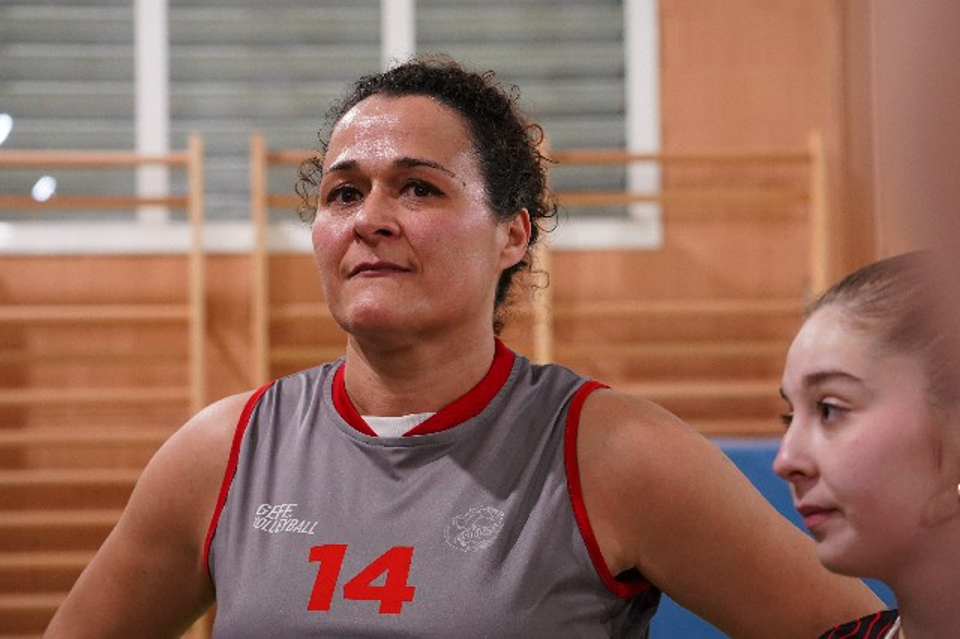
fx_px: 2345
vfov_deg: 15.5
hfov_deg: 23.1
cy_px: 320
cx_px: 480
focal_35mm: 88
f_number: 4
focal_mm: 59
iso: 3200
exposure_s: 1/400
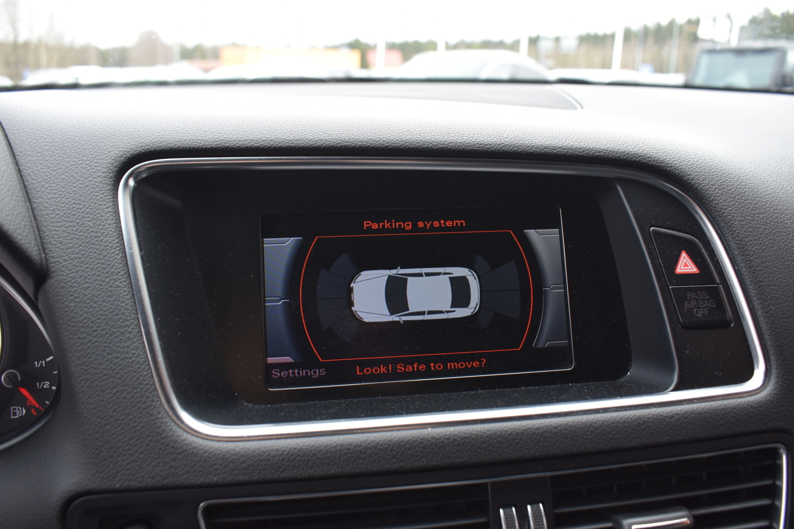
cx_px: 397
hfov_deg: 61.9
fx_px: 662
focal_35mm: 30
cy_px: 264
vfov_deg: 43.6
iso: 400
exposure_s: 1/125
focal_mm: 20
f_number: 5.6
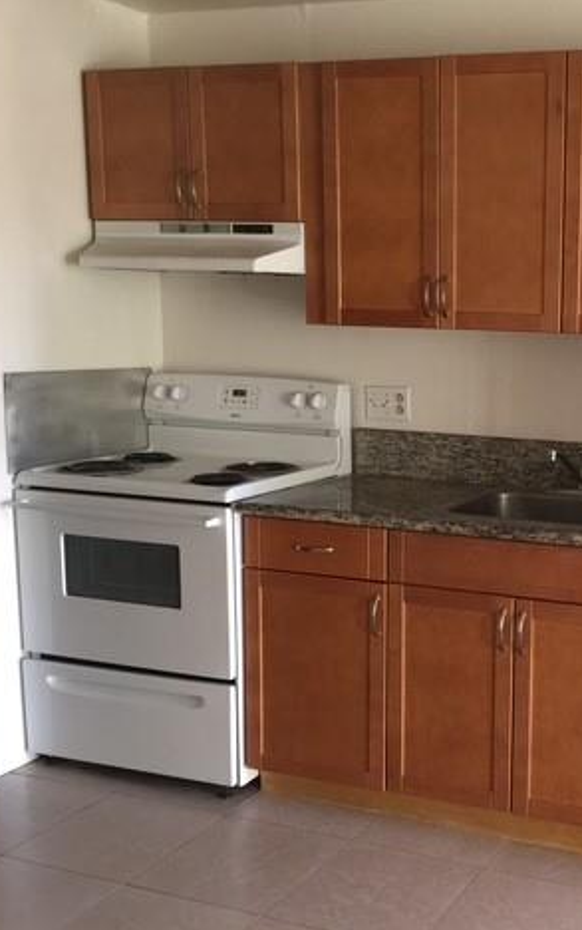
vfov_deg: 47.2
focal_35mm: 42
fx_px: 1065
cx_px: 608
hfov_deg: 28.3
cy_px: 473
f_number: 2.2
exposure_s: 1/15
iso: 80
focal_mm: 4.15
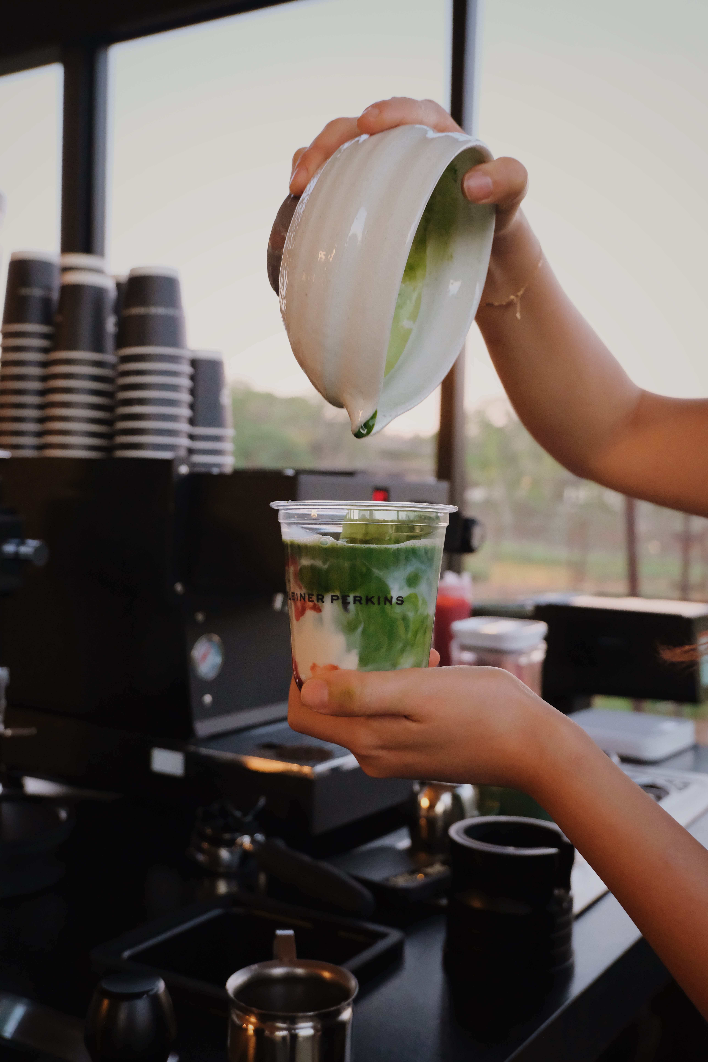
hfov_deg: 35.1
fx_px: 1121
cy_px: 531
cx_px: 354
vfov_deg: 50.7
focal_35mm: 38
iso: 6400
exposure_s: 1/200
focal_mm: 25.6
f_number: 4.4
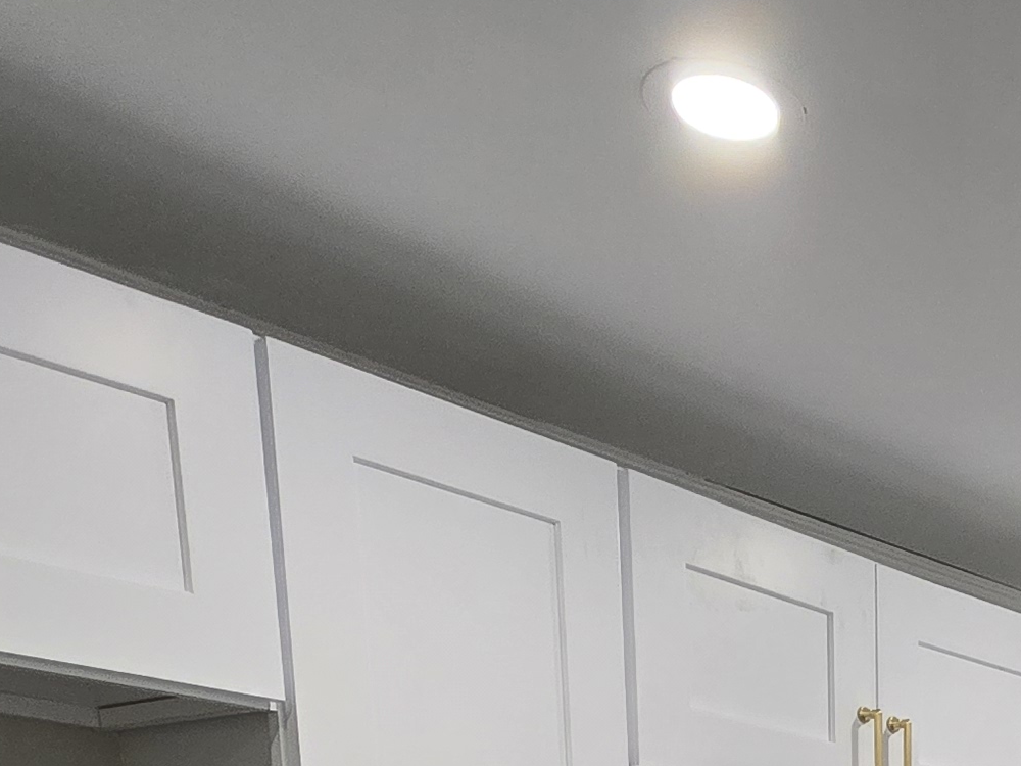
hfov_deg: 31.5
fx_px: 1534
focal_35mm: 52
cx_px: 1195
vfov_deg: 19.3
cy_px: 1451
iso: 64
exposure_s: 1/60
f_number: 2.2
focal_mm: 2.2
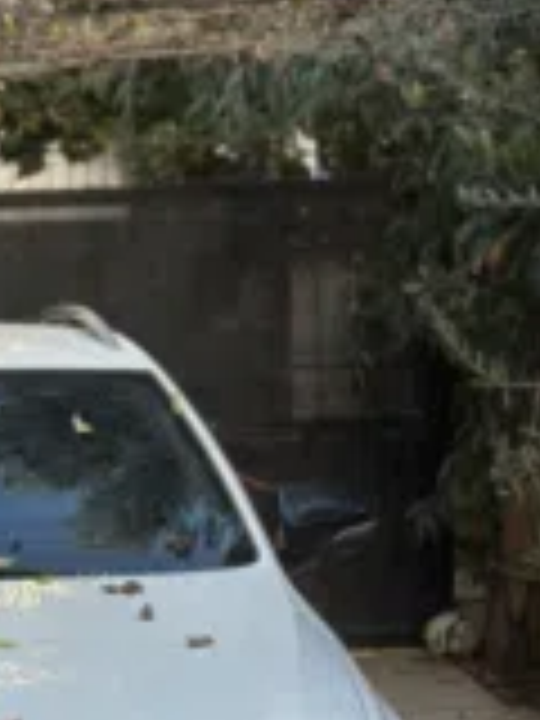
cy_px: 549
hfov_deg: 12.1
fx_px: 2496
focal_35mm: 120
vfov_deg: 16.3
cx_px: -76
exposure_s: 1/980
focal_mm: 6.86
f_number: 1.78
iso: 80
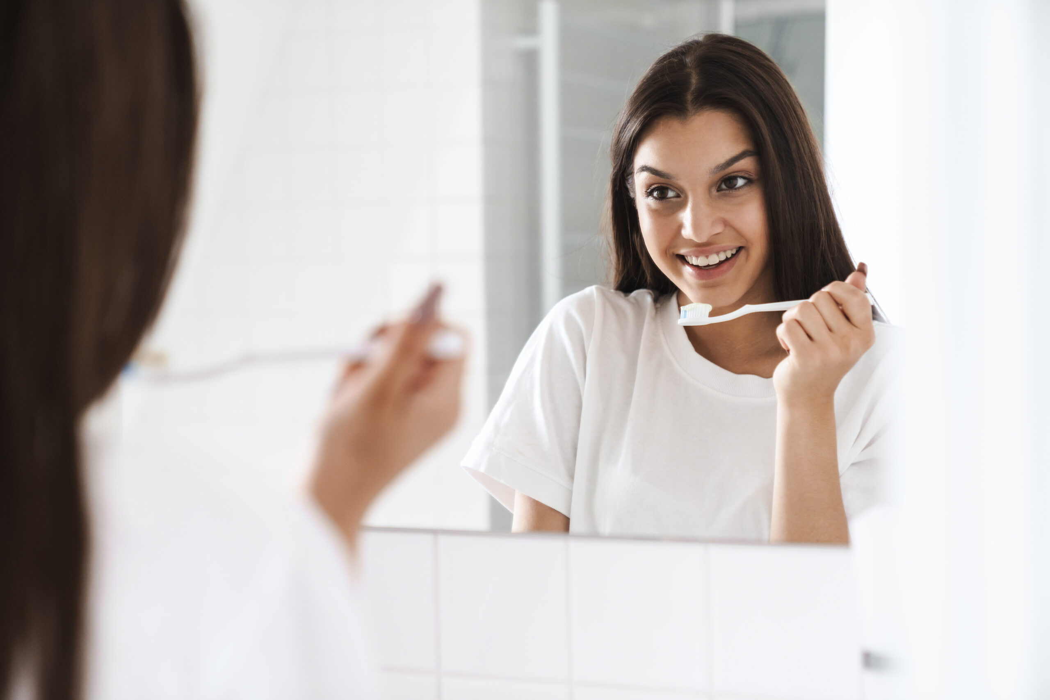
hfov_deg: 28.8
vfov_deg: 19.5
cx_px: 525
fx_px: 2042
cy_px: 350
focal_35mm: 70
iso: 1000
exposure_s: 1/160
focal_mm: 70
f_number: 3.2
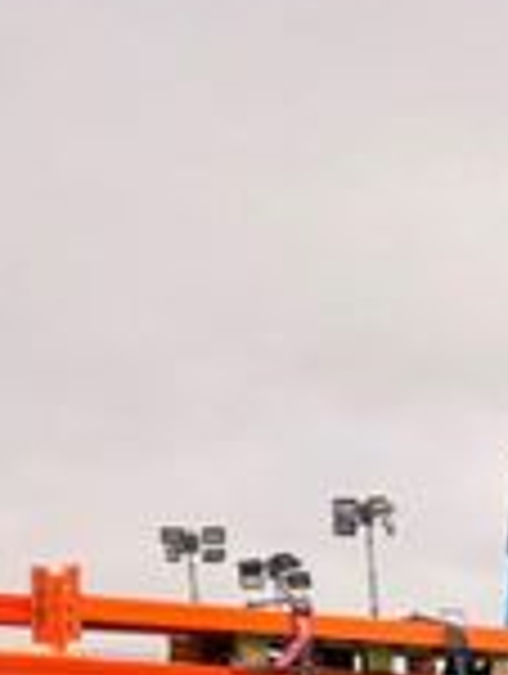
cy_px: 950
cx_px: 1092
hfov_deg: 12.9
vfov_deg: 18.5
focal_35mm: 96
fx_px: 1873
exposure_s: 1/389
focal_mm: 6.76
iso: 100
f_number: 1.78
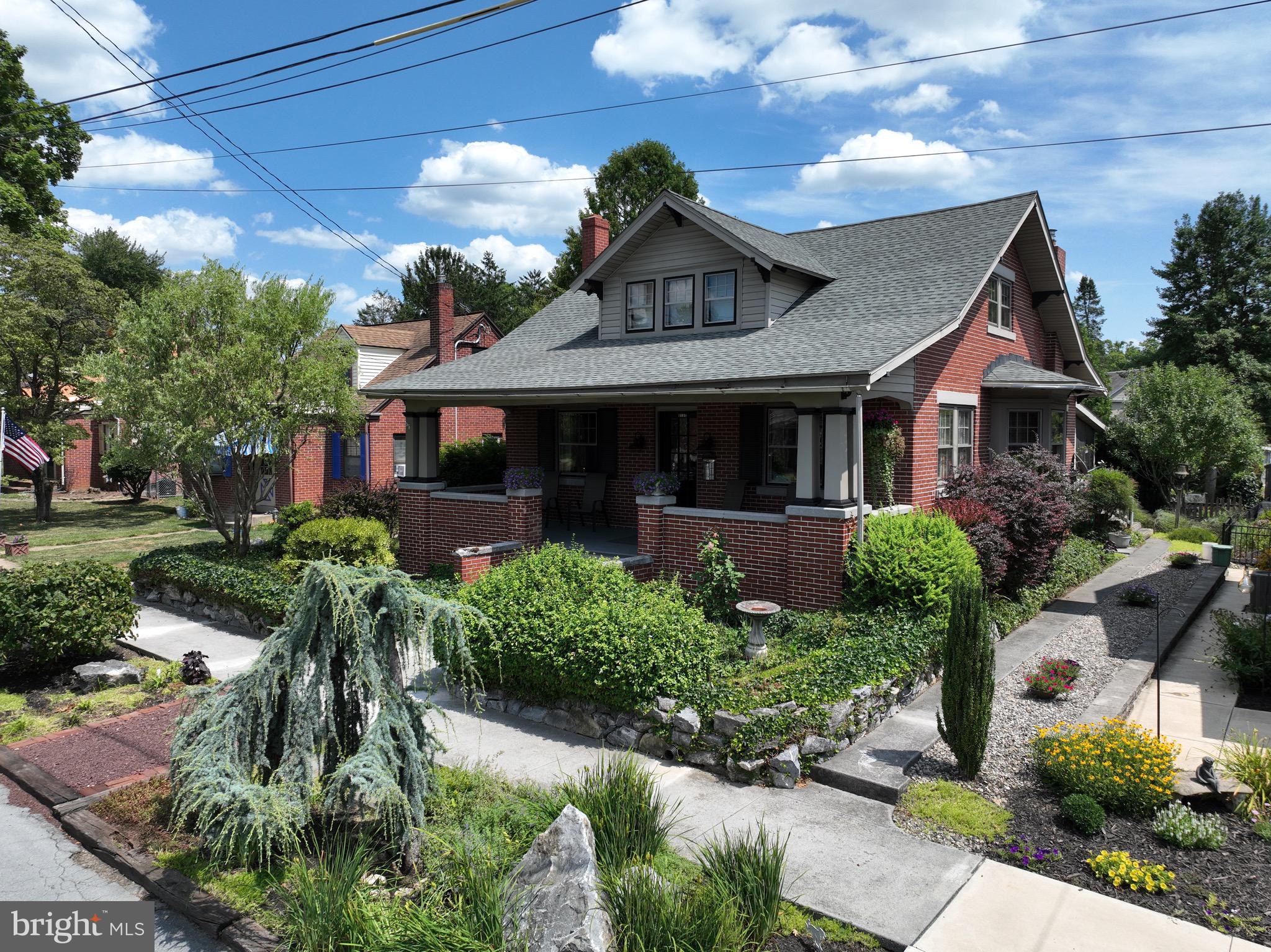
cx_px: 636
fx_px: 881
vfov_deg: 56.8
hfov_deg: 71.6
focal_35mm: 24
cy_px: 476
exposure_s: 1/2500
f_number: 2.8
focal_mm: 12.29
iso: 110
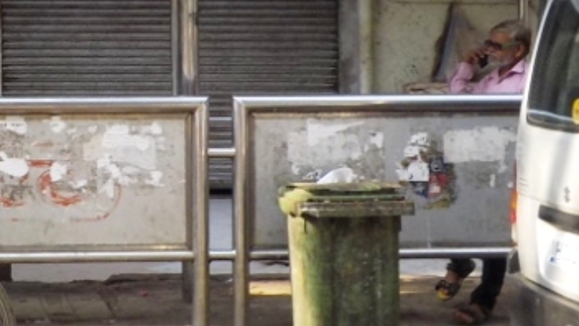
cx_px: -5
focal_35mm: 95
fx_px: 1459
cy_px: -40
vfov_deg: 12.5
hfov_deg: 21.6
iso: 125
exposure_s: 1/200
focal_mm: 4.1
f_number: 3.3
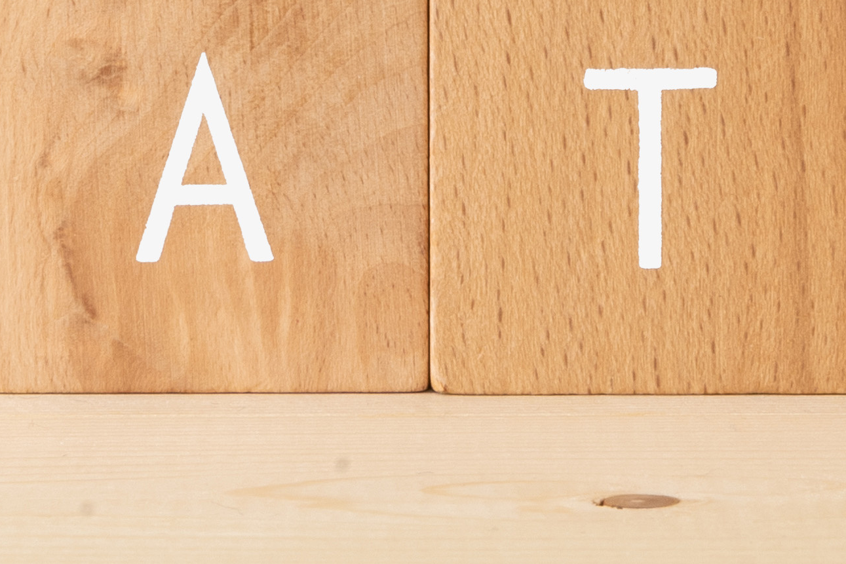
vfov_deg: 6.0
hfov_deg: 9.1
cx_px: 442
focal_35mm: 226
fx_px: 5317
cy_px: -214
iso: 100
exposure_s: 1.6
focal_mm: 48.7
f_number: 22
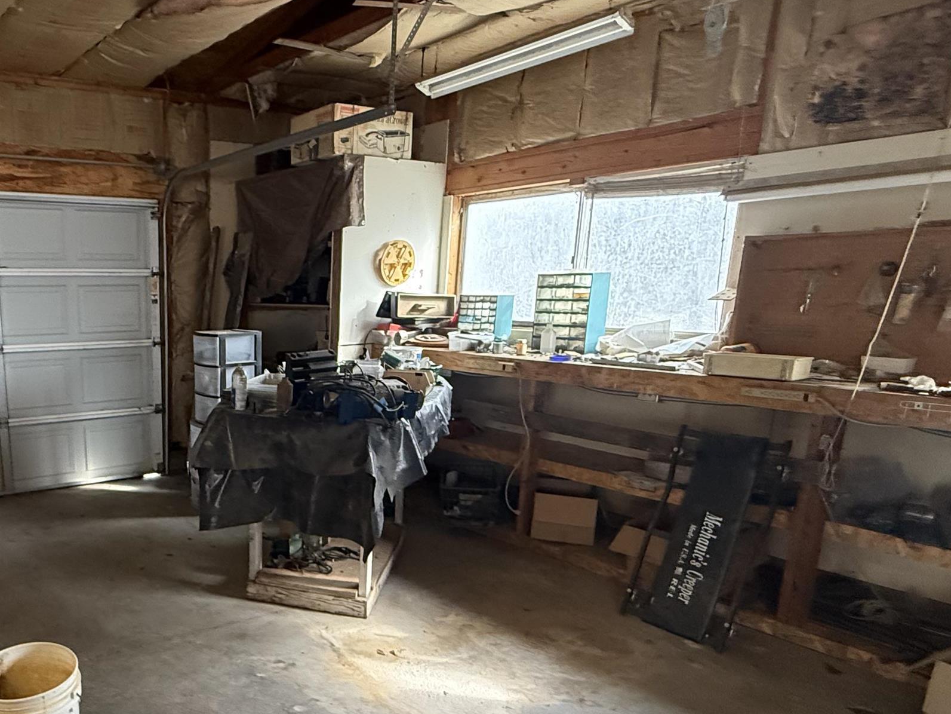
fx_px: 742
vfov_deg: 50.8
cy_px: 451
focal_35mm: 27
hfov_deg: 60.5
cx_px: 201
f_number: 2.2
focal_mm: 2.22
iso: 640
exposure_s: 1/120
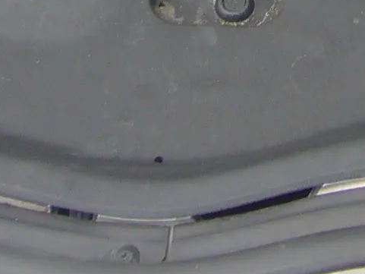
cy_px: -503
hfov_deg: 11.6
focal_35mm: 164
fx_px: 1730
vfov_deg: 8.0
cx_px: 505
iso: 80
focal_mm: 4.6
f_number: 2.8
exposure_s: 1/80
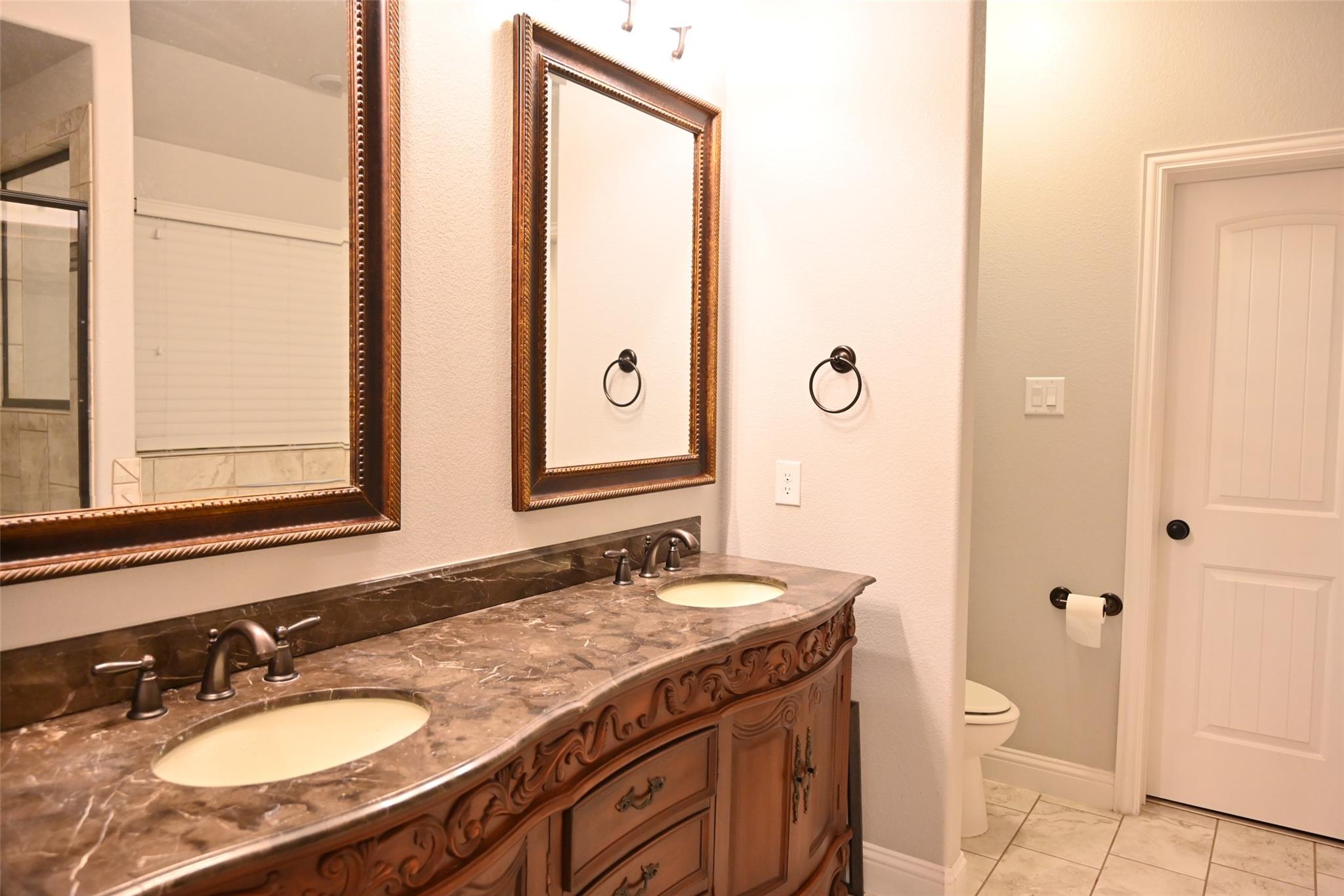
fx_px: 896
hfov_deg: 73.7
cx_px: 672
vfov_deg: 53.1
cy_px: 448
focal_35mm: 24
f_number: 4
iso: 2200
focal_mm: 24
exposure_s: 1/80
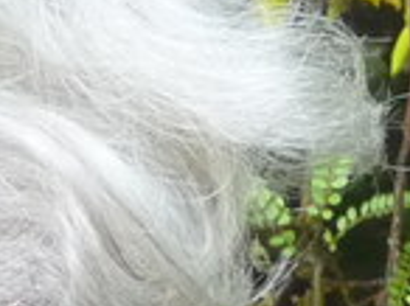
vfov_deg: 2.2
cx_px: -489
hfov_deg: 2.9
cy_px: 542
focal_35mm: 672
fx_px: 7946
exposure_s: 1/40
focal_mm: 12.2
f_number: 4.6
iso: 250
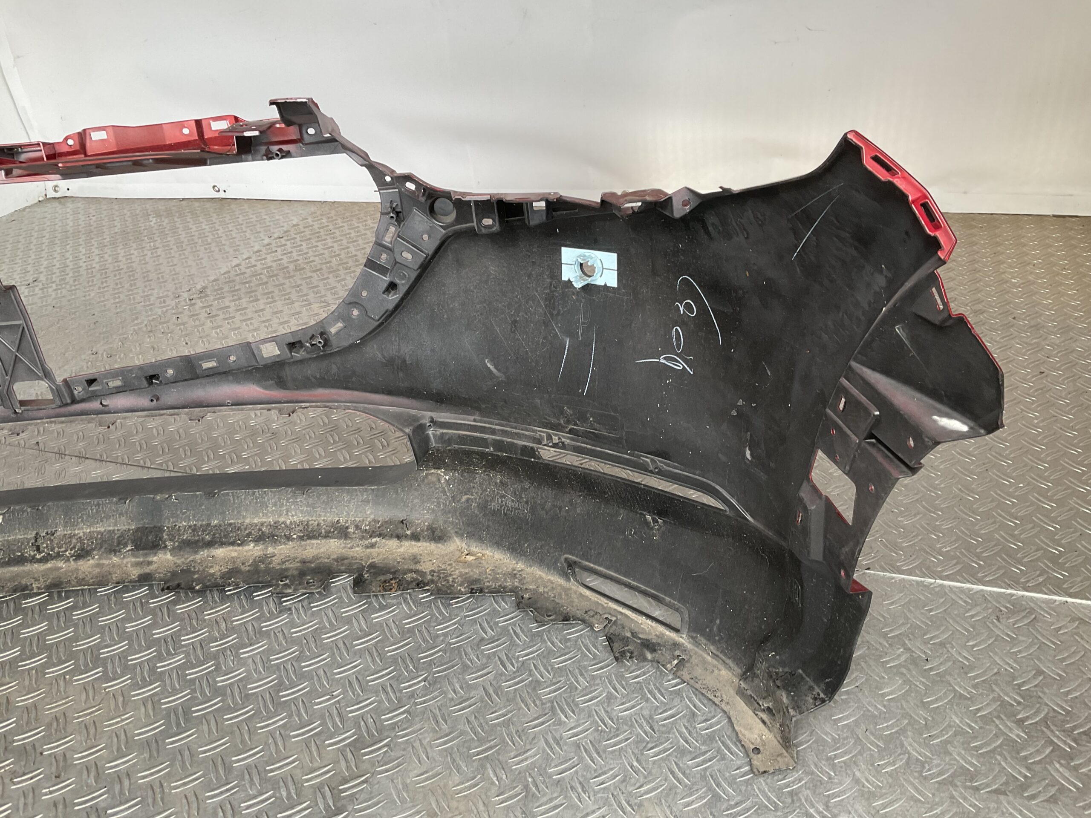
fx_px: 914
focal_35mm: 29
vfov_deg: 48.2
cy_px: 409
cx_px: 546
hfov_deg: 61.7
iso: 25
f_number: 1.8
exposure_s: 1/100
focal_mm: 3
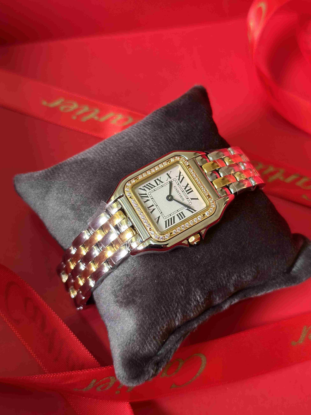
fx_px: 575
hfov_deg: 30.3
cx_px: 156
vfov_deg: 39.7
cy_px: 208
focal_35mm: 48
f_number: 1.78
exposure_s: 1/61
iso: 125
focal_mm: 6.86
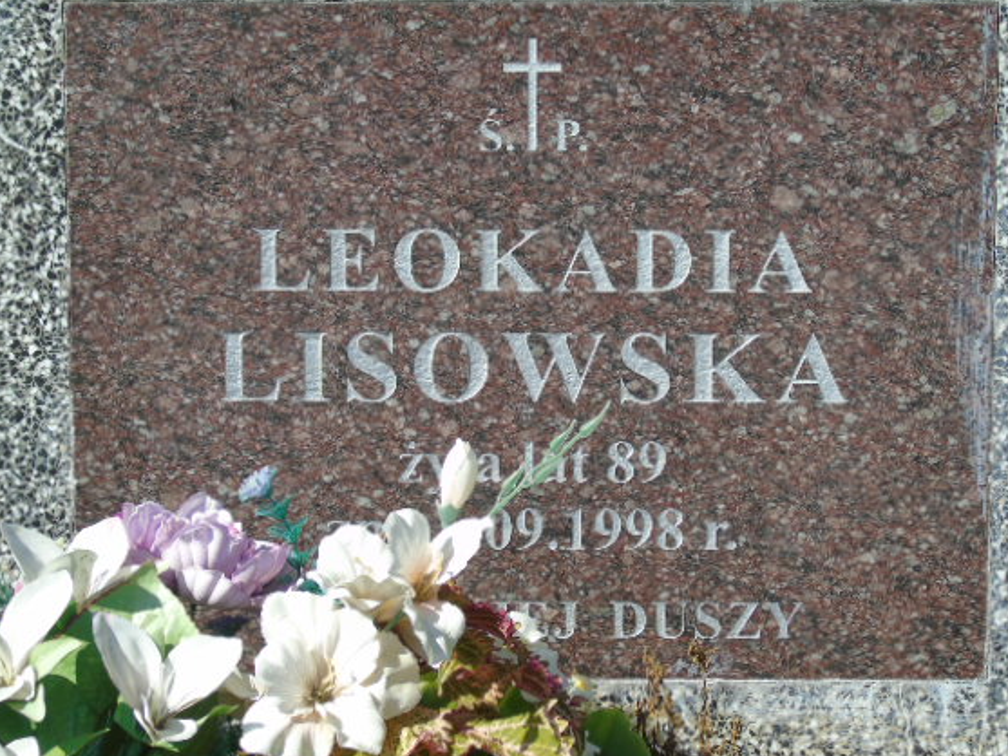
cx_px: 574
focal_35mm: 186
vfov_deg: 8.0
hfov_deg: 10.6
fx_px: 5417
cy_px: 383
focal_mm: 29
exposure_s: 1/400
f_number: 4.9
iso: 80
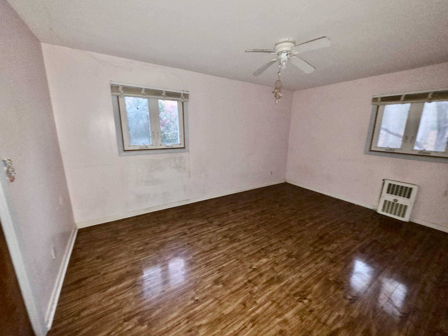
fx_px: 168
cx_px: 224
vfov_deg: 89.9
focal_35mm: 13
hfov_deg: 106.2
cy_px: 168
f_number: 1.9
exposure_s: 1/30
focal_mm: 2.2
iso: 400
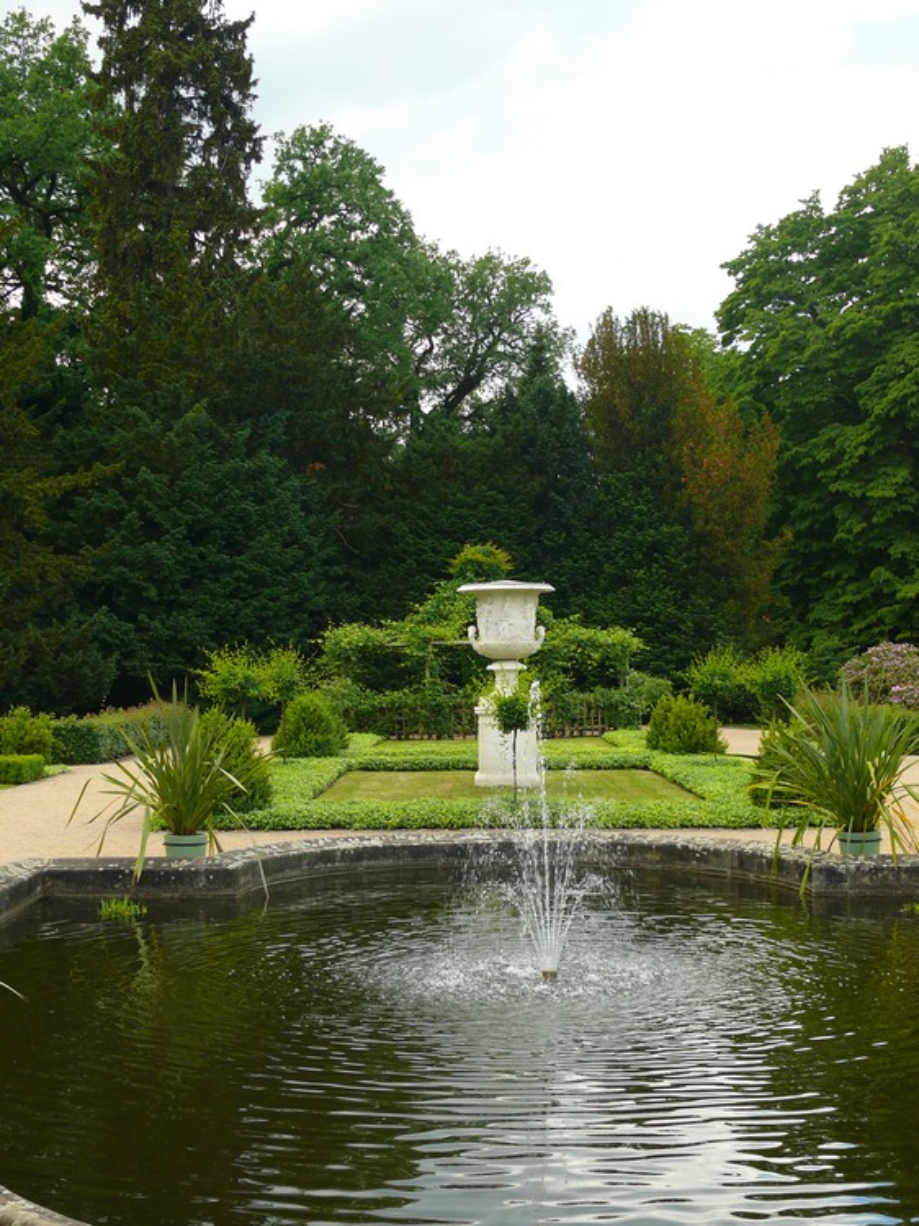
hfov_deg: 28.0
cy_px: 613
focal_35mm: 52
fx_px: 1842
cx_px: 460
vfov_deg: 36.8
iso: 100
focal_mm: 11.1
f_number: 3.2
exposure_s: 1/125
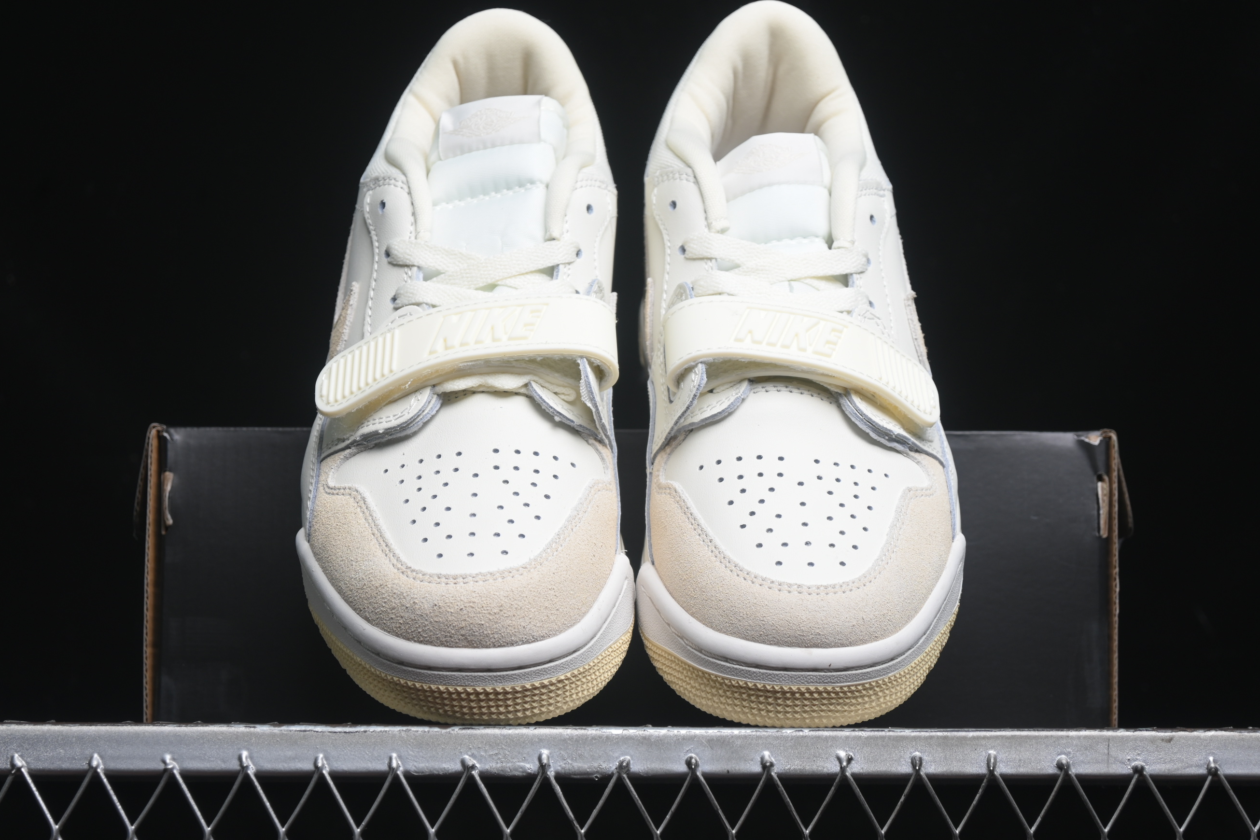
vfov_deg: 17.1
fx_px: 2800
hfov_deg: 25.4
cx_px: 637
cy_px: 447
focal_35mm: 80
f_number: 6.3
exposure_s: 1/60
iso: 160
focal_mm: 50
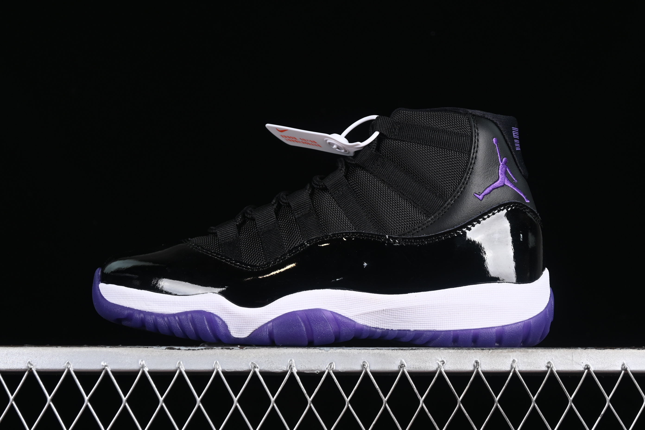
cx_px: 322
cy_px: 215
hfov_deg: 27.0
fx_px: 1344
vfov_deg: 18.2
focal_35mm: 75
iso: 160
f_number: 6.3
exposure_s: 1/60
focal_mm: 50
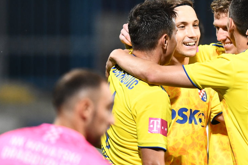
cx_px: 165
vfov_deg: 2.1
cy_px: 107
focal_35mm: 659
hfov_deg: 3.1
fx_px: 4538
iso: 2500
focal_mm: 400
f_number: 2.8
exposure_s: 1/800
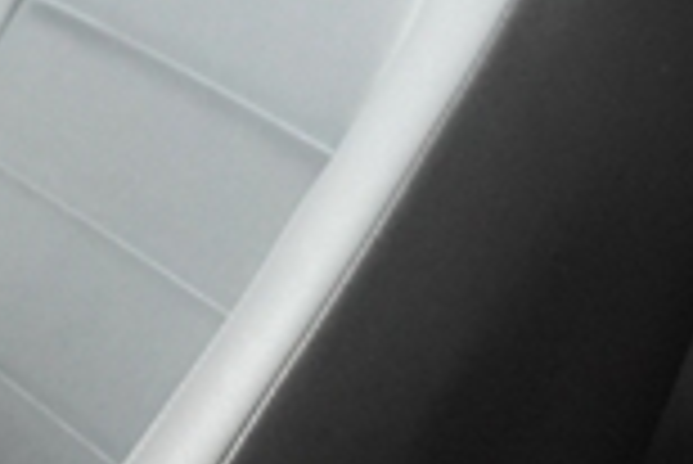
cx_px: 342
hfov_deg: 12.1
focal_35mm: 169
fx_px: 3262
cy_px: 372
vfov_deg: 8.1
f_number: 3.5
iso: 1600
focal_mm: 17
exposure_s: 1/160
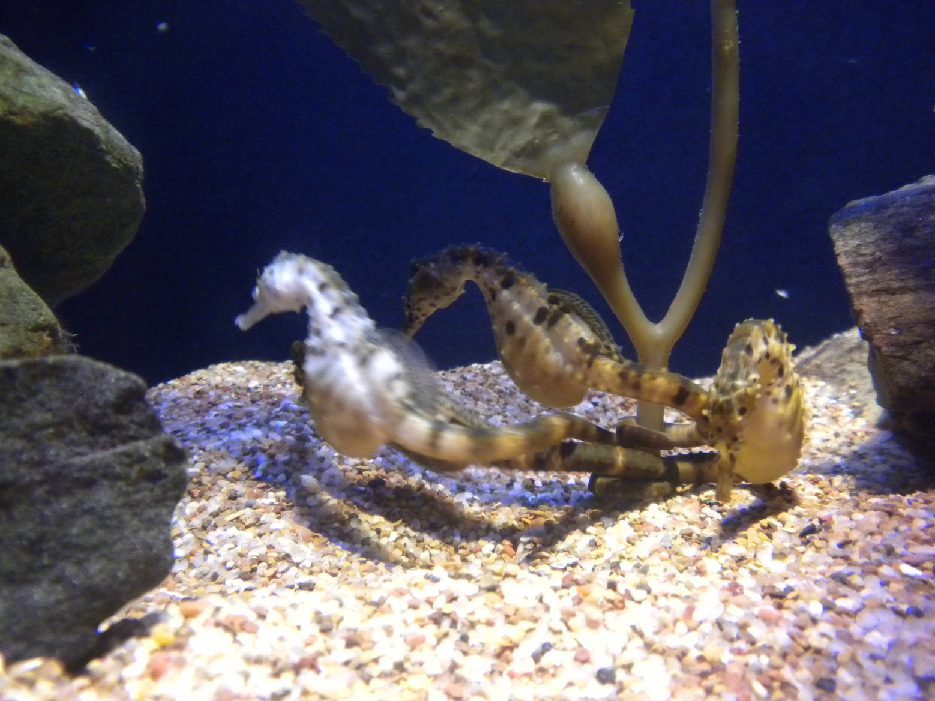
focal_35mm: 38
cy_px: 346
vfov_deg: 37.7
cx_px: 479
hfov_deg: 49.0
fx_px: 1026
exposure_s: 1/18.5
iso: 400
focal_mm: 6.6
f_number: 3.5
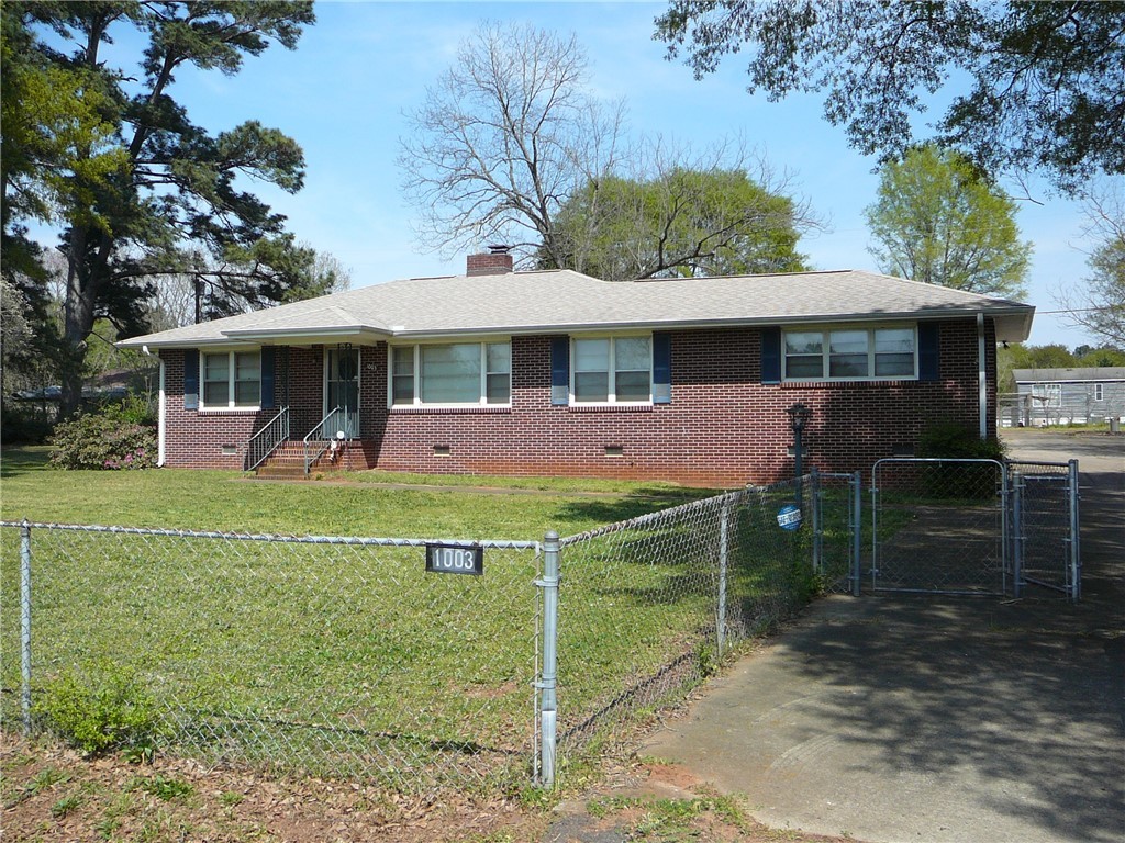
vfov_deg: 40.7
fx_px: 1137
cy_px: 422
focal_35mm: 35
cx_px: 562
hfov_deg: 52.6
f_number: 2.8
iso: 80
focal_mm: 5.2
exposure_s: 1/1000
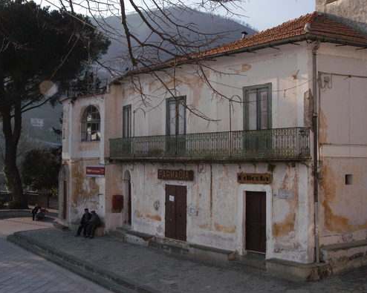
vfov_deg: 36.5
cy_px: 147
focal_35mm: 41
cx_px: 220
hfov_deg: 44.6
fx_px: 445
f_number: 14
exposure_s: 1/750
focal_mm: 24
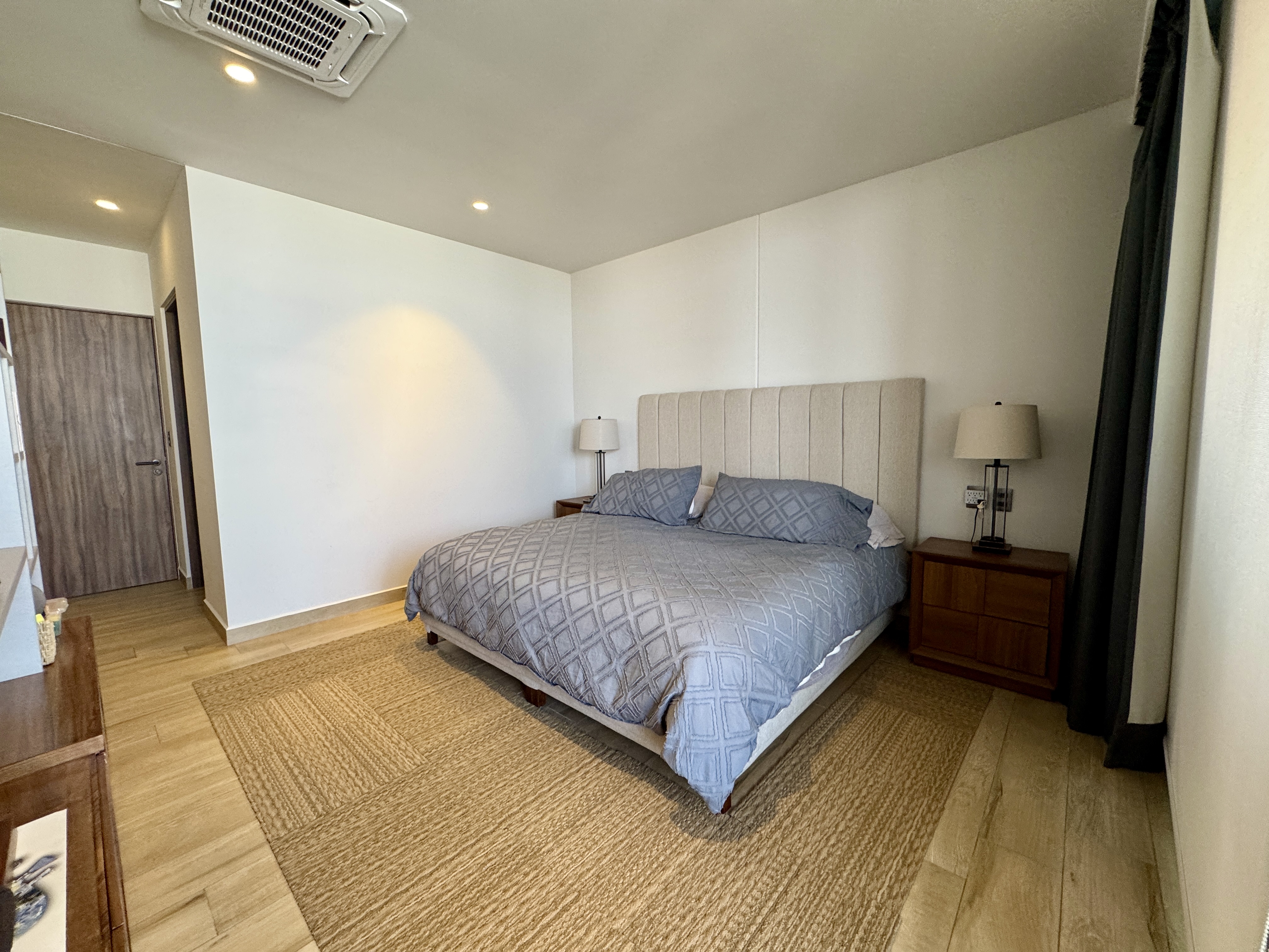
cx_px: 634
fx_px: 513
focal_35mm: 14
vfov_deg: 85.7
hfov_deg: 102.1
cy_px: 476
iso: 250
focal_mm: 2.22
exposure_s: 1/120
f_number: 2.2
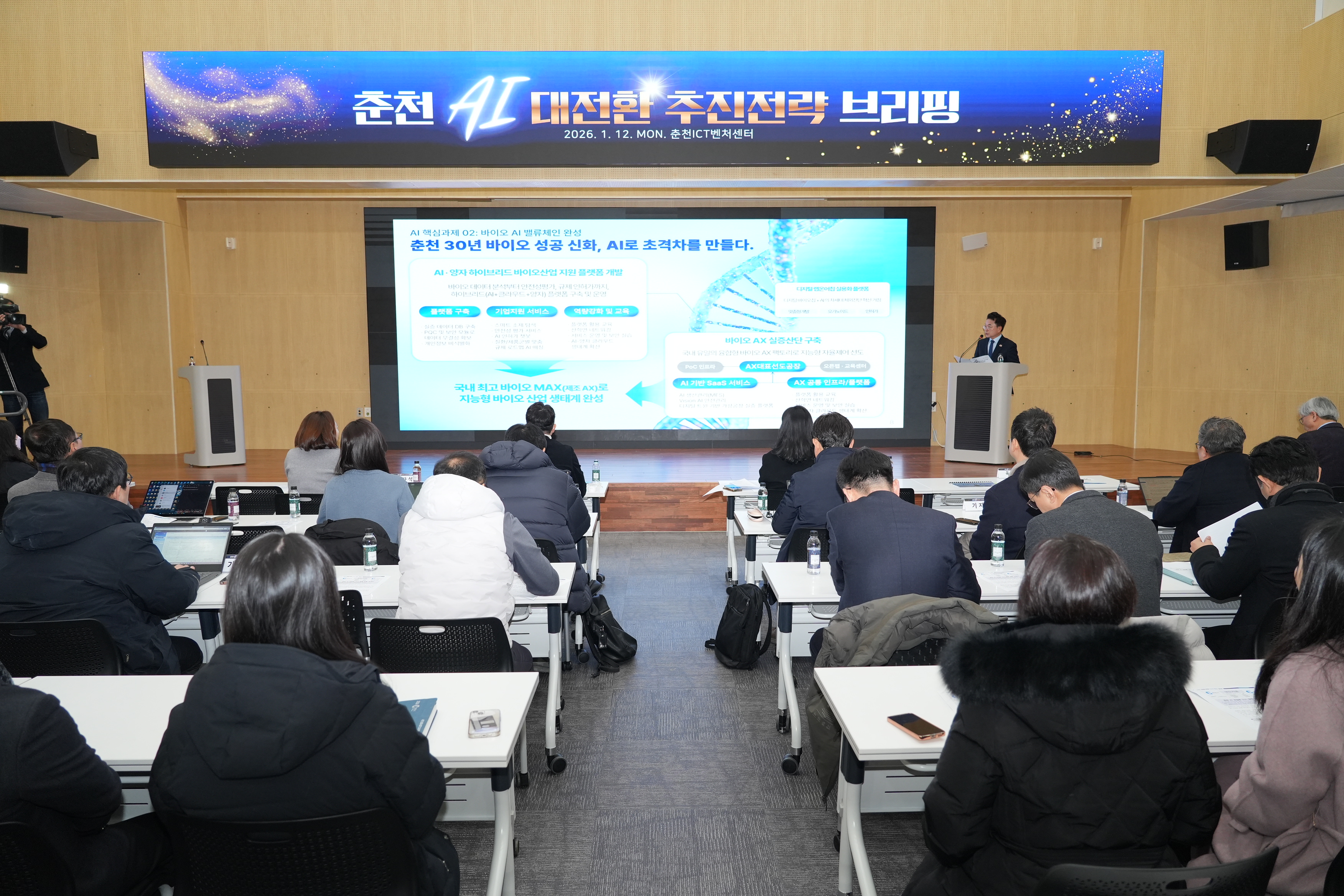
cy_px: 448
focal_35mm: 24
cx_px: 672
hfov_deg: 73.7
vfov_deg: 53.1
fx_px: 896
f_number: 4
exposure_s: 1/200
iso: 1600
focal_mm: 24
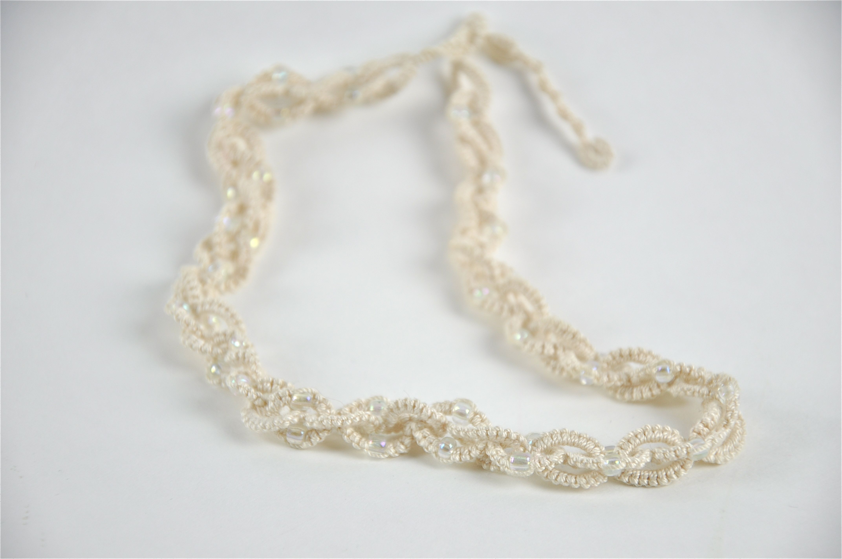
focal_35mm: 158
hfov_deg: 13.1
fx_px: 3679
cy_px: 280
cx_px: 421
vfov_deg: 8.7
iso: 100
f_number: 5.6
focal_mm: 105
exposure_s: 1/50
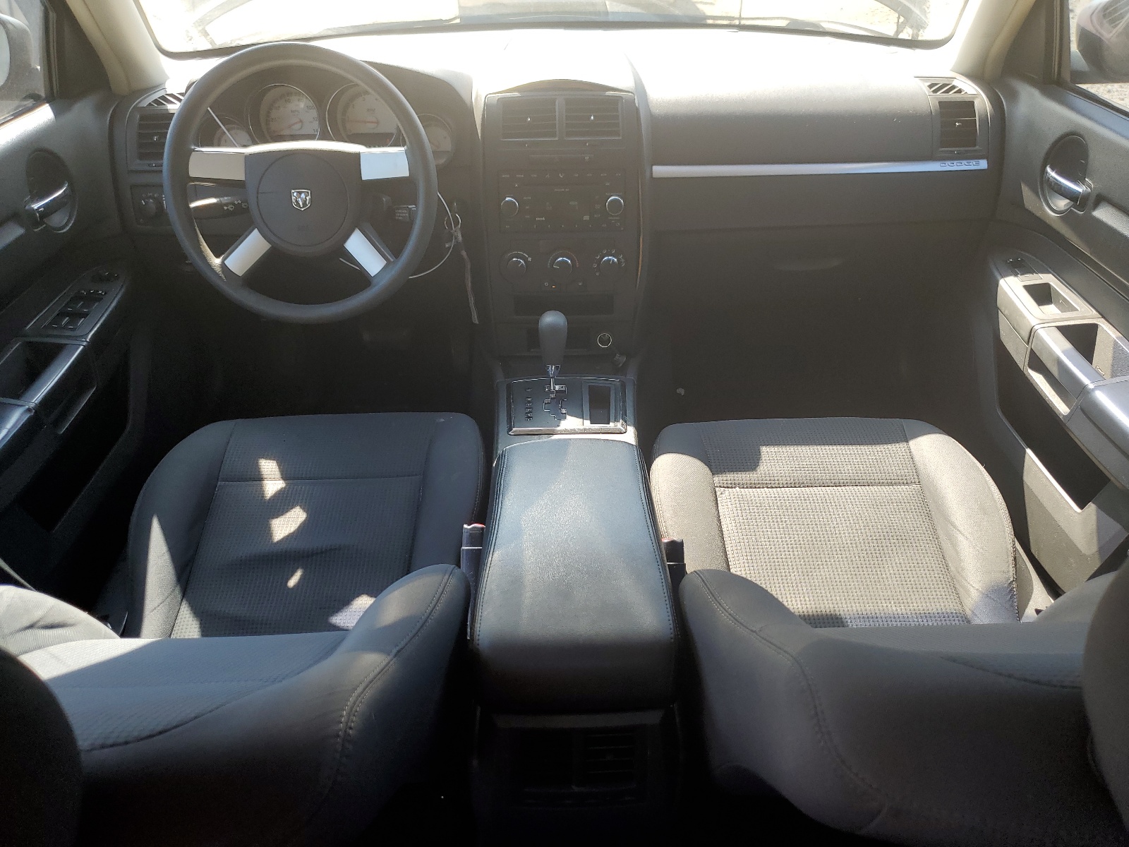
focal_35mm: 26
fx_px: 848
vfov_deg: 53.1
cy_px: 424
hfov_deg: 67.3
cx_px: 564
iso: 50
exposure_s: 1/217
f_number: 1.5
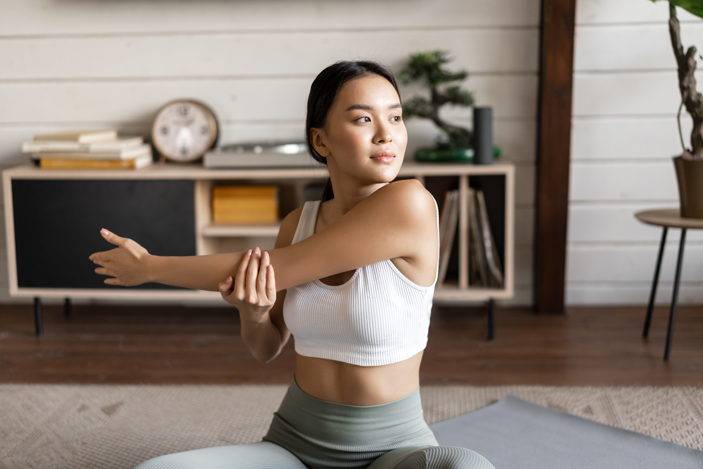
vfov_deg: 24.6
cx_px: 352
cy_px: 234
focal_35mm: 55
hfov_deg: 36.2
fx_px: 1074
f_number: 2
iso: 400
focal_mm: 55
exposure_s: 1/160
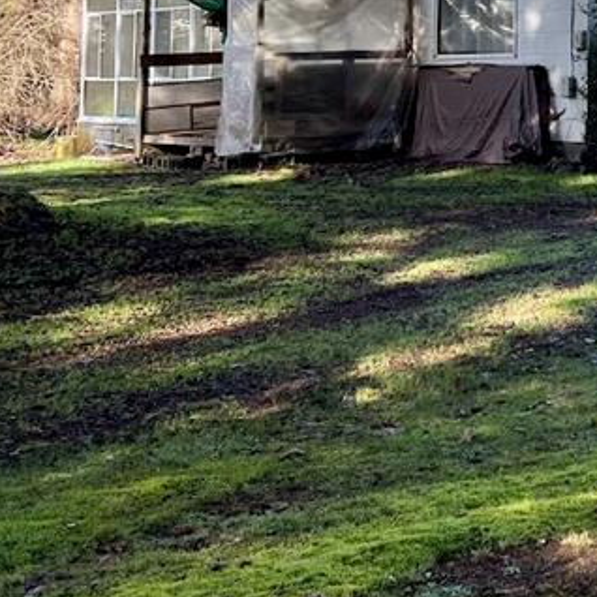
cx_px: 835
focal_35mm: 74
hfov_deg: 20.7
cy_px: -30
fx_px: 1444
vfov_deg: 22.3
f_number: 1.5
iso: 50
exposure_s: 1/894
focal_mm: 5.7
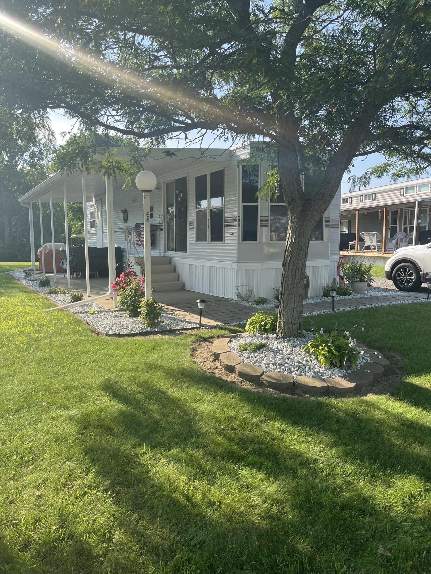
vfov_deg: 67.3
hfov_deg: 53.1
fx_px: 432
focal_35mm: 26
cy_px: 287
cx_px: 216
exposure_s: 1/1163
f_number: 1.6
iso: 50
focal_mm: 5.1
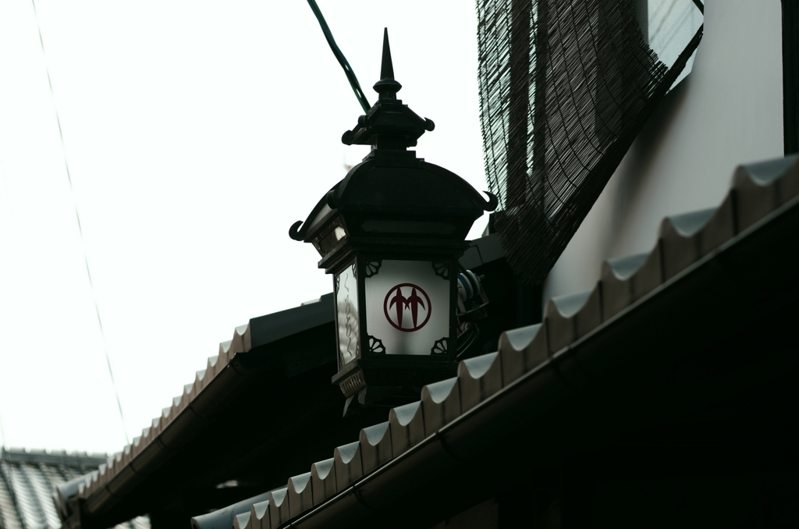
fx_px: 2325
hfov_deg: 19.5
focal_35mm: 105
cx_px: 400
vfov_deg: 13.0
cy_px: 264
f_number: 4
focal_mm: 70
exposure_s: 1/320
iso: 100
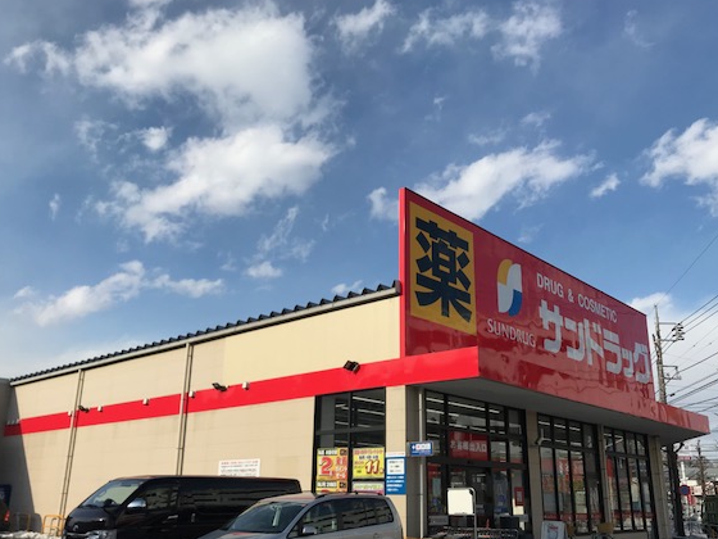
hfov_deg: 56.8
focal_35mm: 32
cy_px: 289
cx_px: 363
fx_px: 664
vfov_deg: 44.1
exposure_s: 1/3425
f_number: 1.8
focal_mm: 3.99
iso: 20
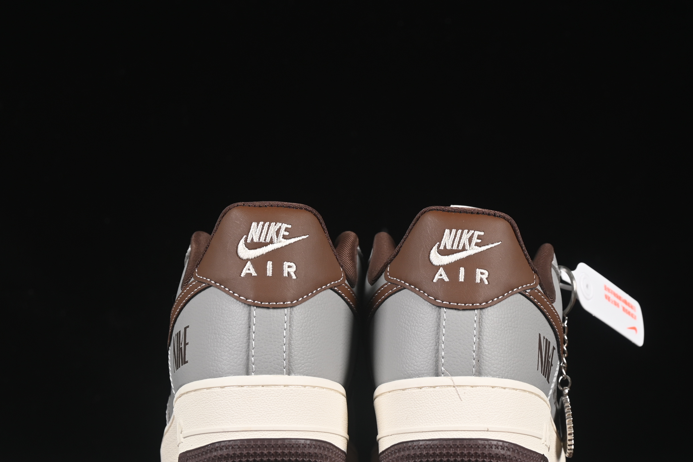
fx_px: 1944
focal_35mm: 101
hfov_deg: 20.2
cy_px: 279
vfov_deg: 13.5
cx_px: 381
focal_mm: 50
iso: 160
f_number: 7.1
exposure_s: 1/80
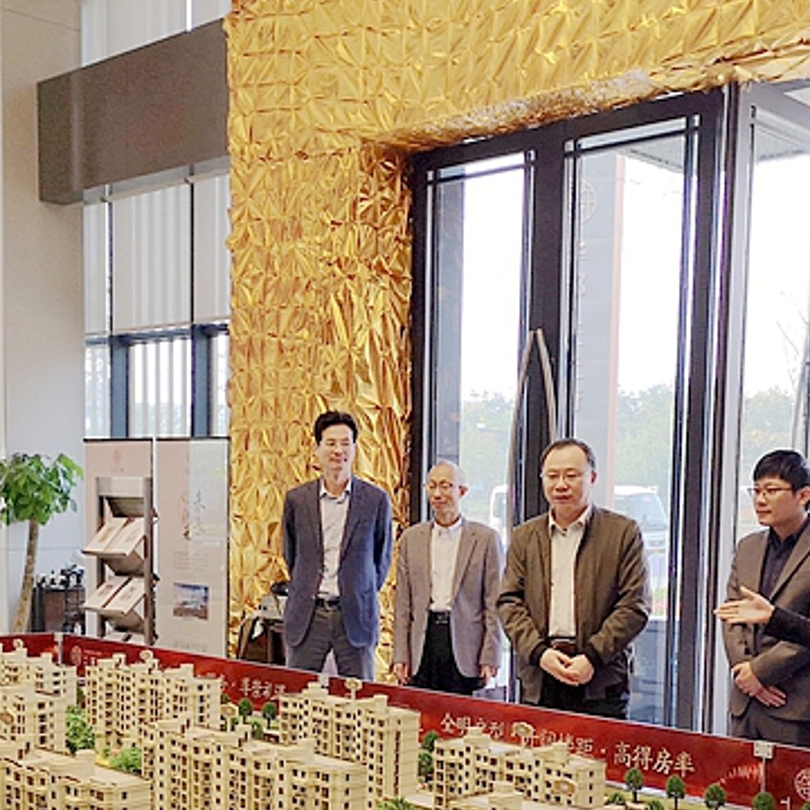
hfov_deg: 32.2
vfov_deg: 31.6
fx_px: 1403
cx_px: 454
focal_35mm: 53
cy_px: 616
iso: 50
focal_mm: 3.95
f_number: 1.8
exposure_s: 1/161
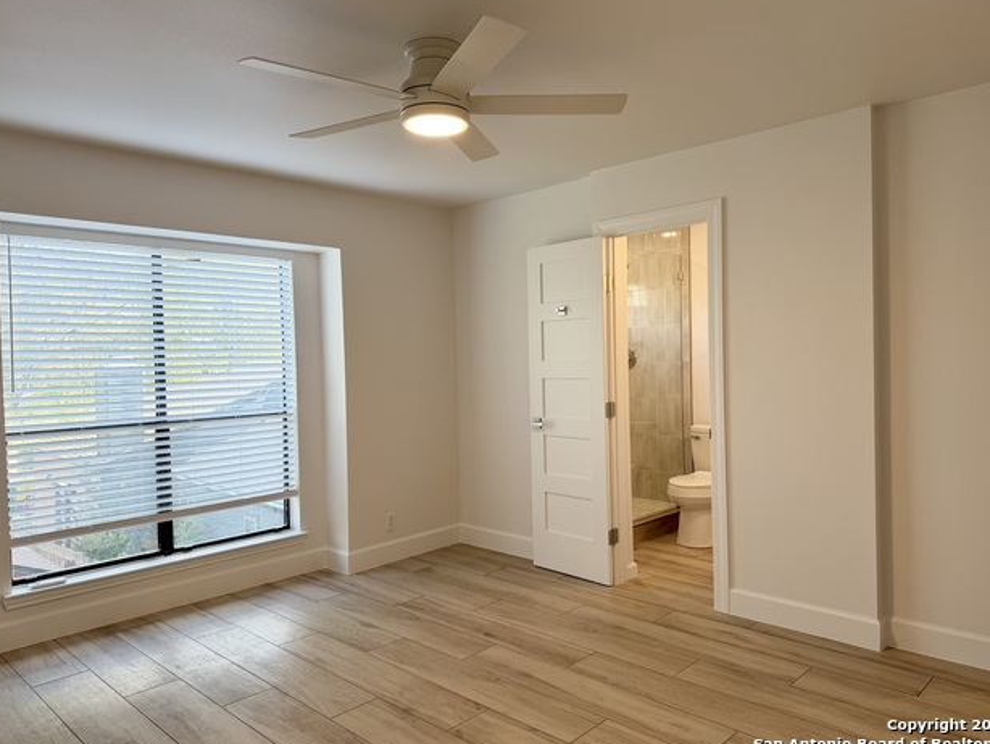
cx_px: 500
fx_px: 715
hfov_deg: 69.4
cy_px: 366
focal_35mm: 25
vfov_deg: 54.9
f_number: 1.78
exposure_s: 1/122
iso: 100
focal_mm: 6.76
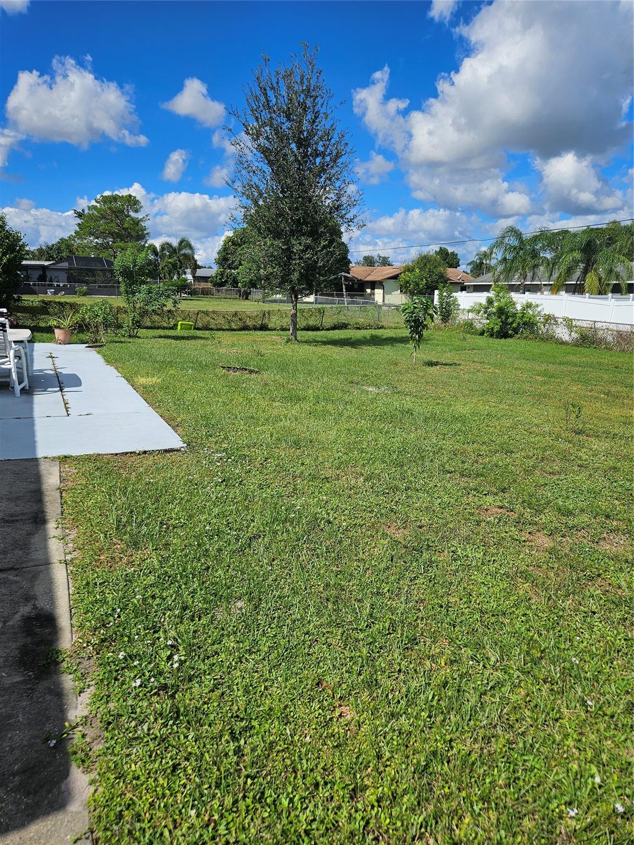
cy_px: 422
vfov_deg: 73.9
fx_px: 562
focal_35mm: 23
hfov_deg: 58.9
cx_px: 317
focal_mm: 5.4
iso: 25
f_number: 1.8
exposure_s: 1/3788
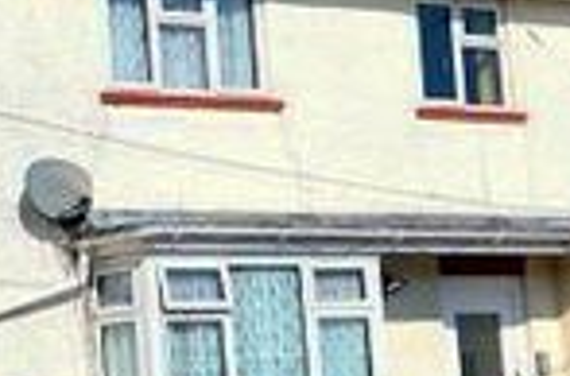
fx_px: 1357
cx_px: -411
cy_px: 277
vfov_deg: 15.7
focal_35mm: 86
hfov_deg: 19.0
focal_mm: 12
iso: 100
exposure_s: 1/400
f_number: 10
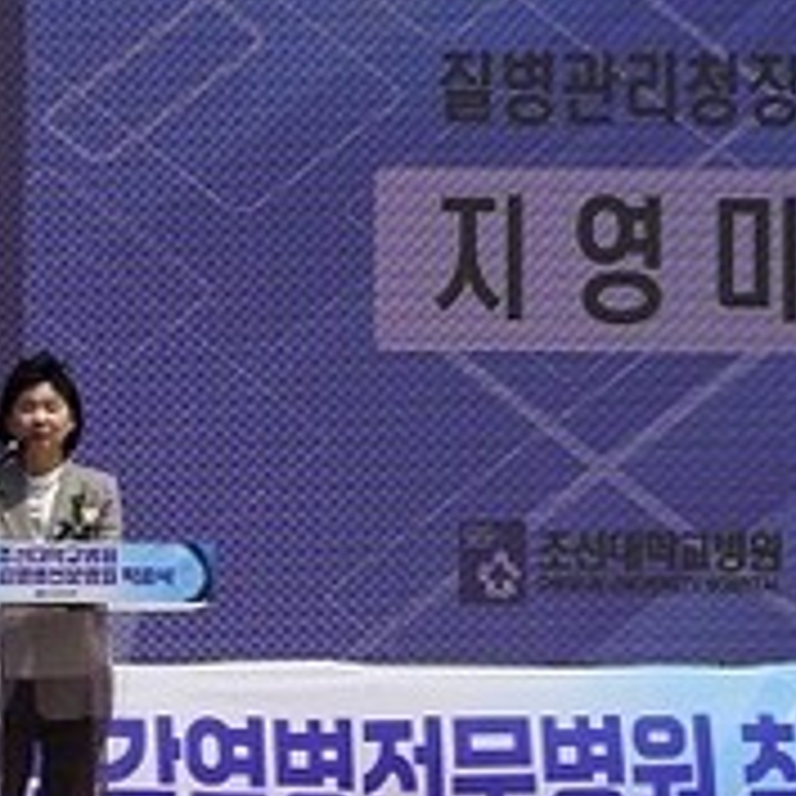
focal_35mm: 92
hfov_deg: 18.5
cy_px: 612
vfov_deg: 18.7
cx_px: 31
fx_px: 2393
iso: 100
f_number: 5
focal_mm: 32
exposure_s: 1/800
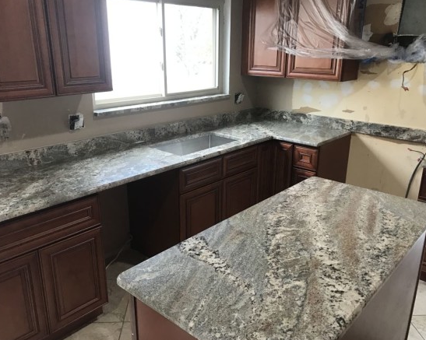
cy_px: 172
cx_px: 214
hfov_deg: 58.8
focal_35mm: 30
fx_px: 378
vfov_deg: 48.5
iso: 32
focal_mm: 3.99
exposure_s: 1/30
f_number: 1.8
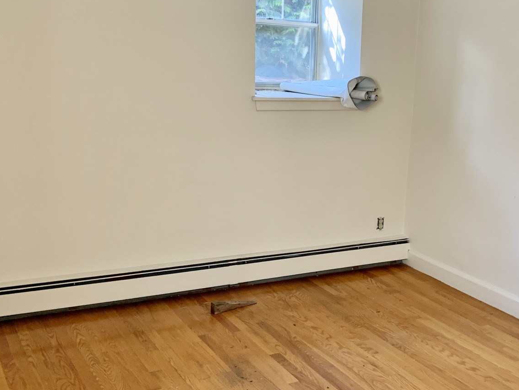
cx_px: 355
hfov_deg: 39.8
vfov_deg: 30.9
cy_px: 185
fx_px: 705
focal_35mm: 47
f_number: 1.8
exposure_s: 1/60
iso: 125
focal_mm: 4.25
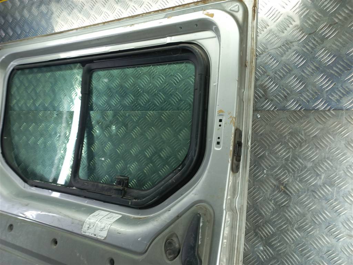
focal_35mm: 25
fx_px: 255
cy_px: 132
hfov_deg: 69.4
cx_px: 176
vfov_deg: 54.9
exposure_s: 1/50
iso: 40
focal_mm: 4.6
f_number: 1.8
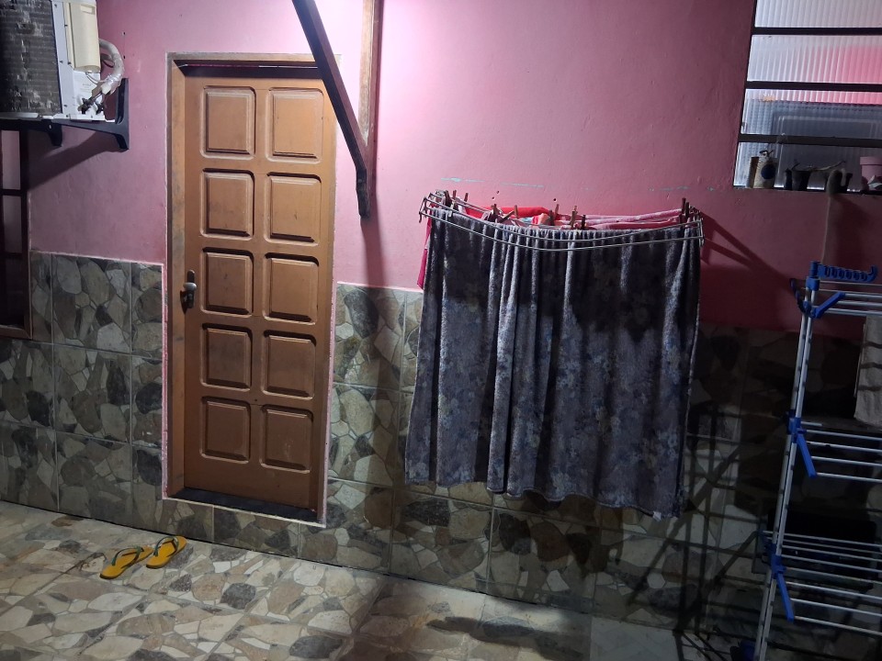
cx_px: 441
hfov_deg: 67.3
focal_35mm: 26
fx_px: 662
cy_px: 330
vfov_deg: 53.1
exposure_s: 1/24
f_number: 1.8
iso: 640
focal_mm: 3.98
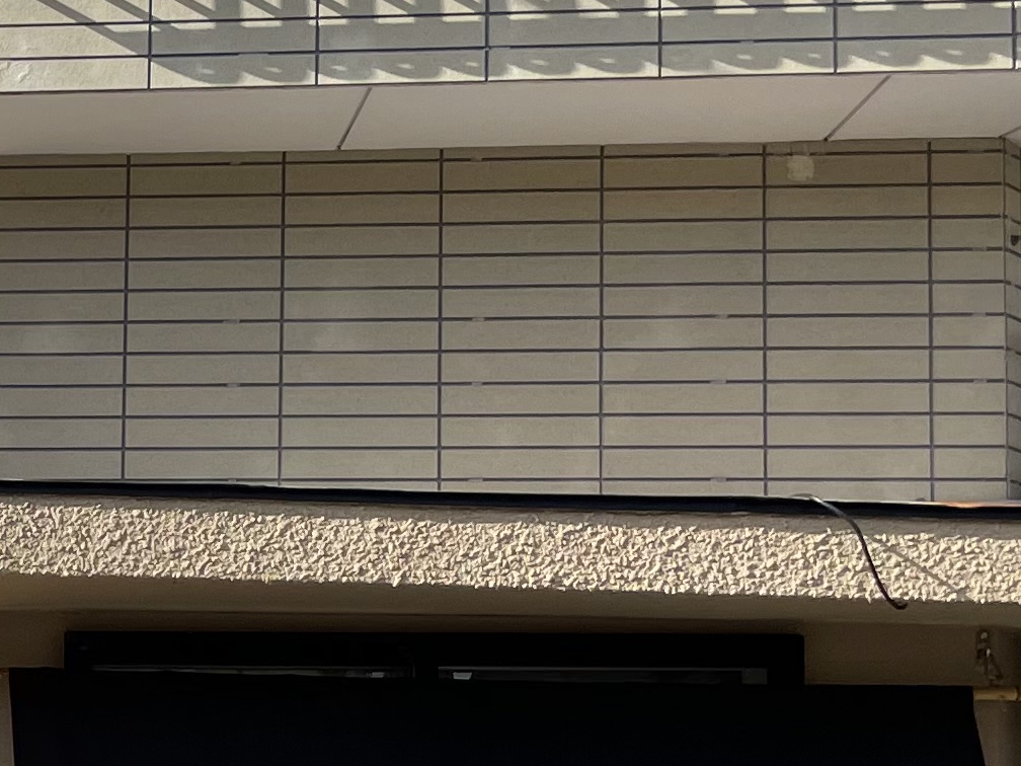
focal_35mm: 104
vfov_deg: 13.9
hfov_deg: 17.0
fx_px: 3067
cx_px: -542
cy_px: 877
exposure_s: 1/3401
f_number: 1.6
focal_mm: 4.2
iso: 32
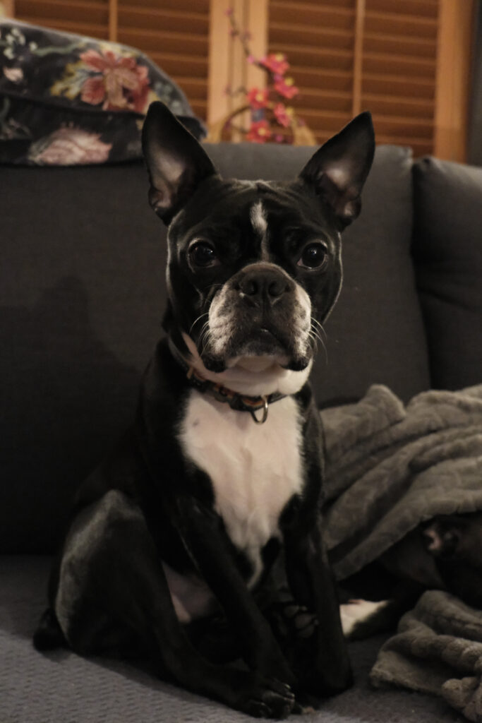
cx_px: 241
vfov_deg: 47.4
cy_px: 362
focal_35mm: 41
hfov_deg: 32.6
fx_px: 823
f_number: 4.4
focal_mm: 27.1
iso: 12800
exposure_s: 1/14
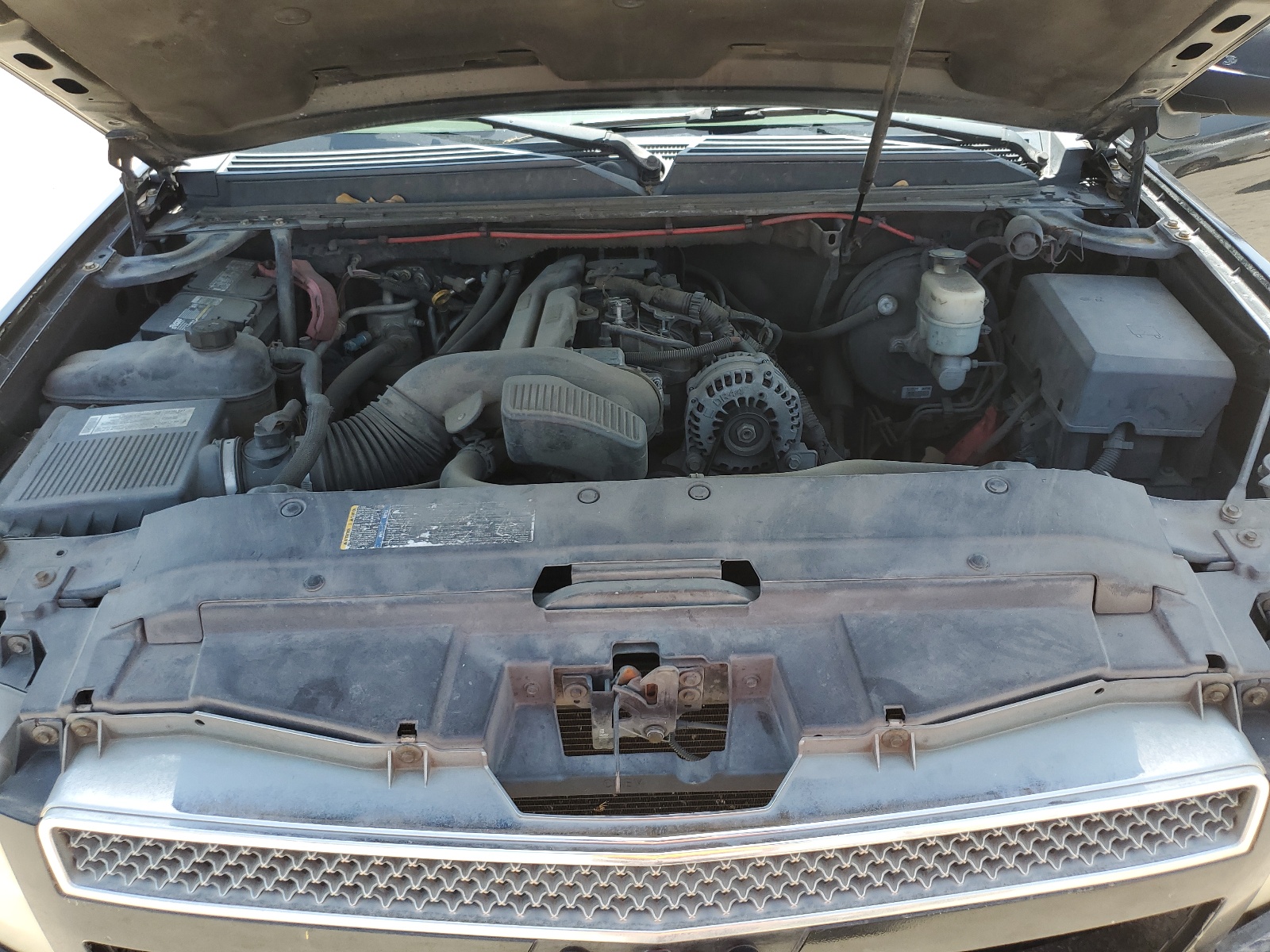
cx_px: 635
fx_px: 954
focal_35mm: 26
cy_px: 476
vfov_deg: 53.1
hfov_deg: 67.3
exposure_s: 1/476
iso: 50
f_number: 1.5
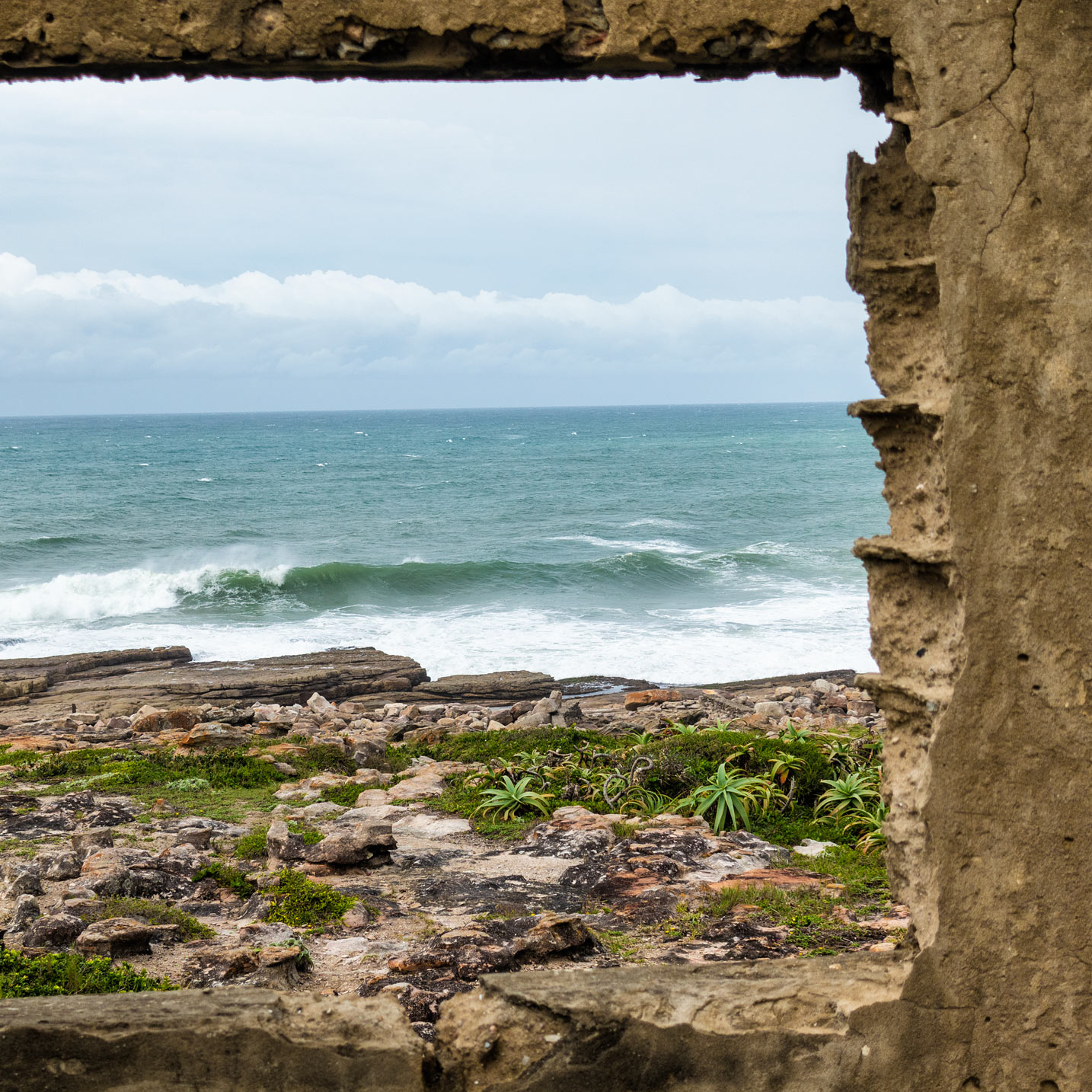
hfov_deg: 26.8
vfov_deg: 26.9
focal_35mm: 64
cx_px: 378
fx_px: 2284
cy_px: 545
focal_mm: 18.51
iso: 125
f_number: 4
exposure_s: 1/1000
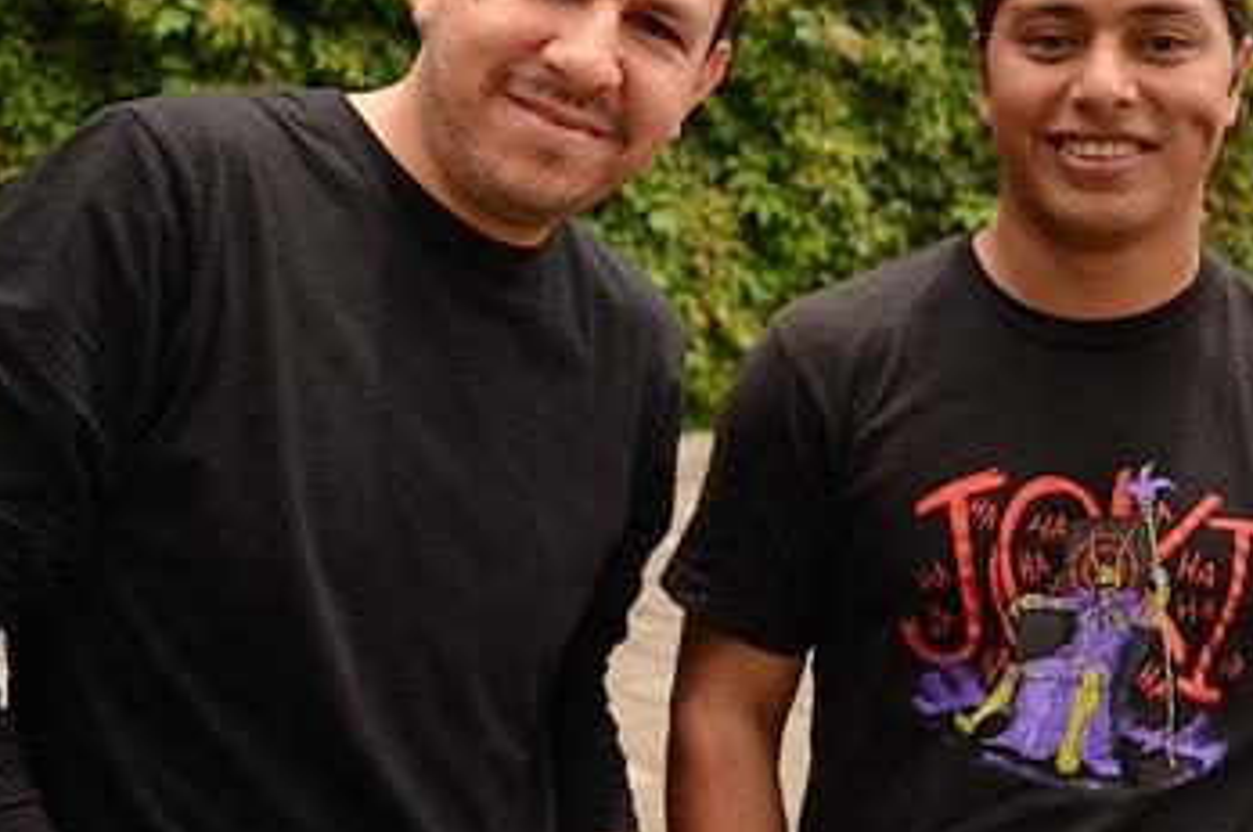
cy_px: 290
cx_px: 688
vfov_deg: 24.0
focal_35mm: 56
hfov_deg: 35.7
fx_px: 1946
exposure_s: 1/250
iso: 100
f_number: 4
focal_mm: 26
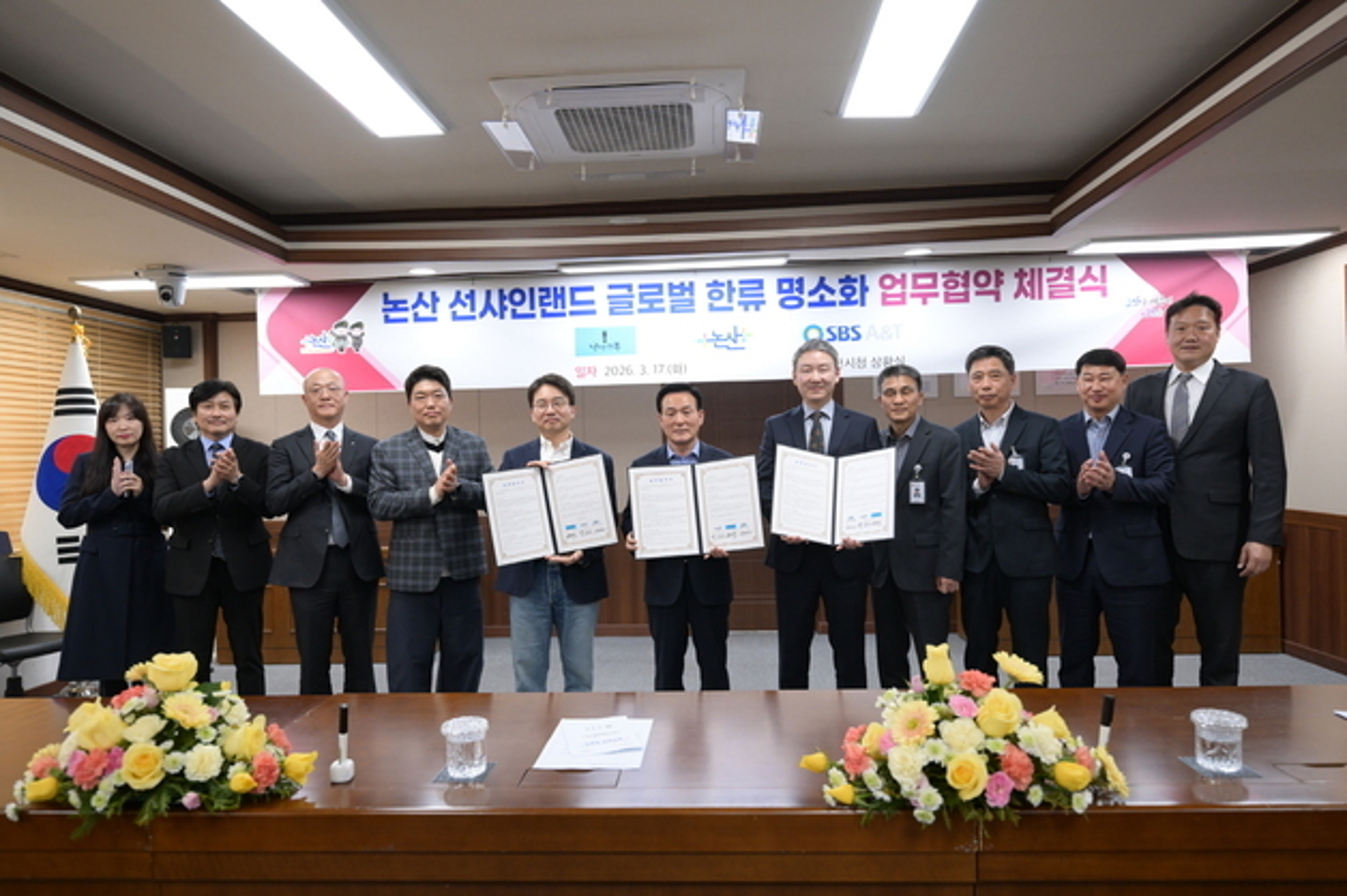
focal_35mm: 23
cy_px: 448
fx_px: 860
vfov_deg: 55.1
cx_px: 674
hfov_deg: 76.1
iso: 1250
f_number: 3.5
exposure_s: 1/200
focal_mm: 23
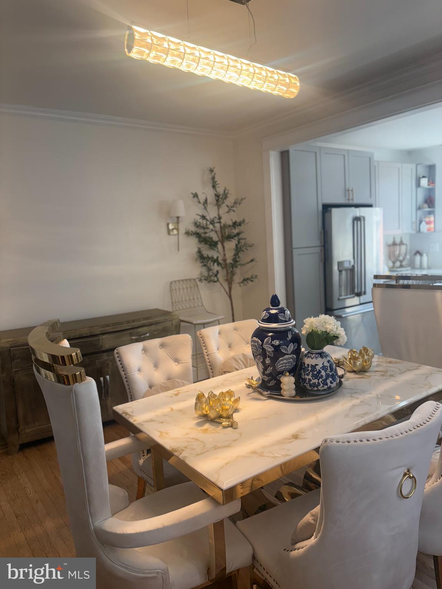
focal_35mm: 26
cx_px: 221
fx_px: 443
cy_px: 294
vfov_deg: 67.3
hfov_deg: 53.1
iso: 100
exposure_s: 1/198
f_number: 1.6
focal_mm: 5.96
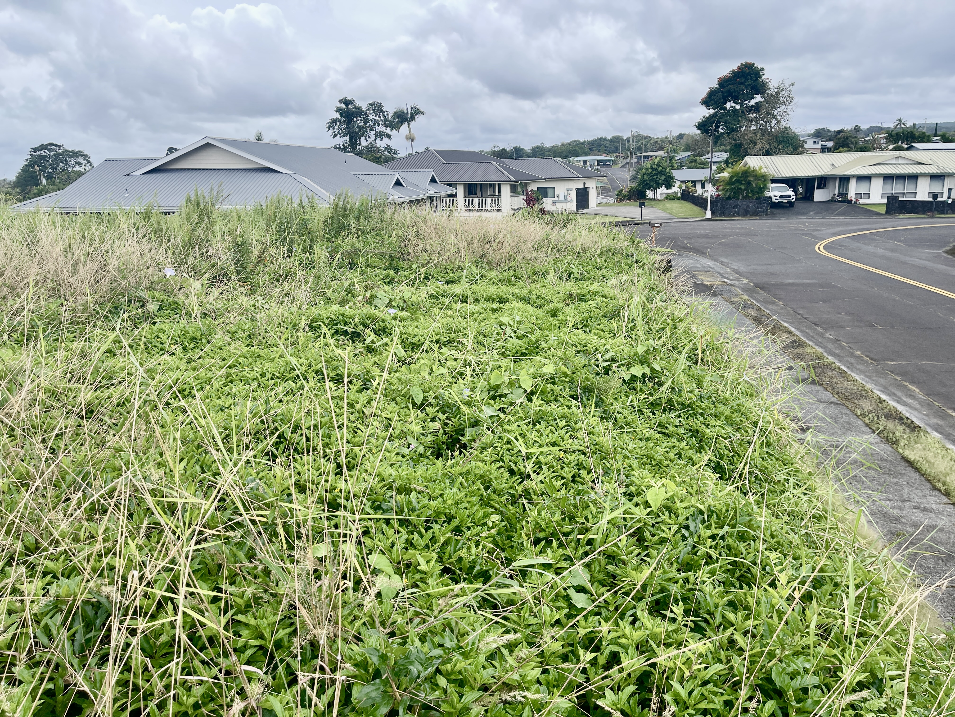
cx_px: 478
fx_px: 690
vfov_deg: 54.9
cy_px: 358
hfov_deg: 69.4
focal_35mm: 25
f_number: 1.6
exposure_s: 1/945
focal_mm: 5.1
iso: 32
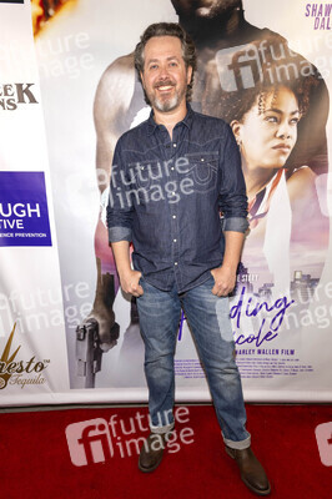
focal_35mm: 24
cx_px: 166
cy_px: 250
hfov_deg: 53.1
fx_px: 333
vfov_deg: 73.8
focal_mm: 24
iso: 400
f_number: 5.6
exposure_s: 1/200
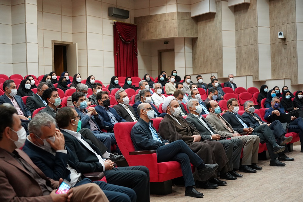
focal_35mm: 56
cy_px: 101
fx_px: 471
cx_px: 152
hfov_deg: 35.7
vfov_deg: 24.2
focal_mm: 56
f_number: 4
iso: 4000
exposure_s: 1/160
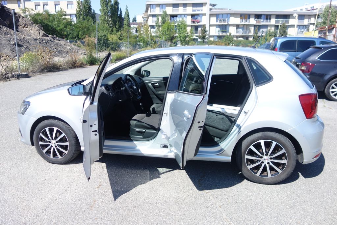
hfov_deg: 65.5
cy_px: 112
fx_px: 262
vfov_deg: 46.4
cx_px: 168
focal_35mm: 28
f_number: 1.8
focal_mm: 10.4
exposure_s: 1/2000
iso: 125
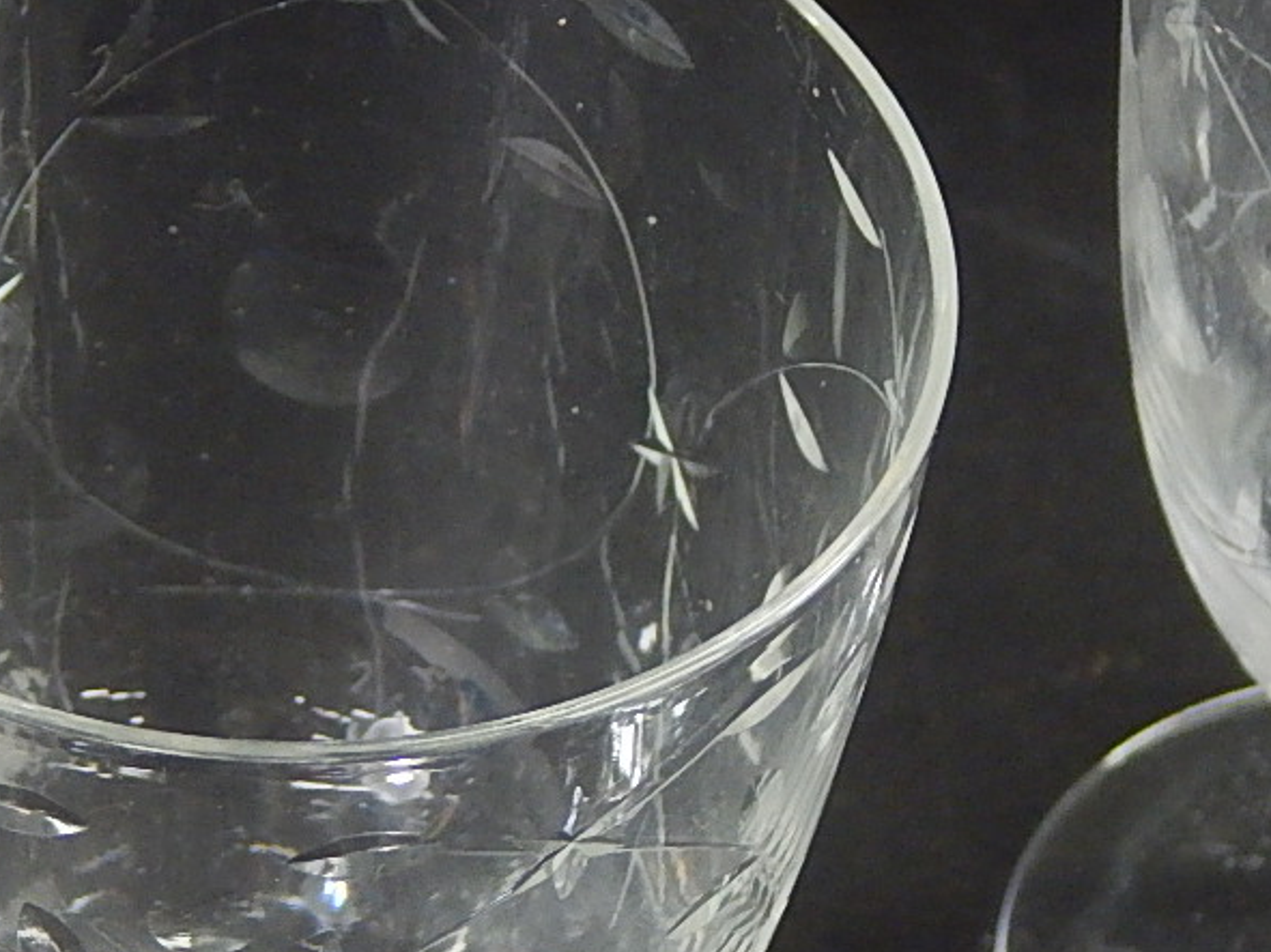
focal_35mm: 203
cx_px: 178
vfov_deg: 7.3
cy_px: 600
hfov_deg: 9.7
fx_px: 7452
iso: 250
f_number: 4.2
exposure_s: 1/30
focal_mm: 13.5
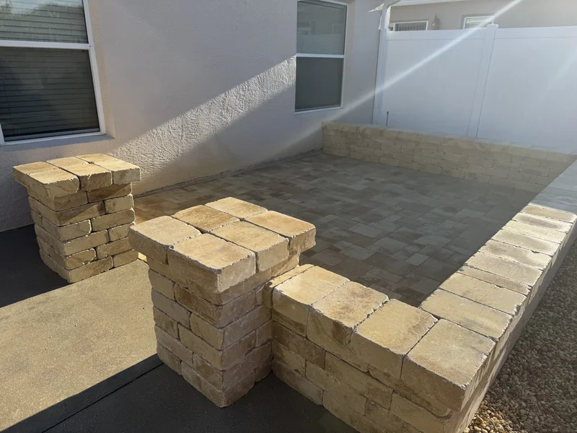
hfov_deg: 71.6
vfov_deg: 56.8
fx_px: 400
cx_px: 288
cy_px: 216
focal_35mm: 24
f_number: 1.78
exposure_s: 1/3096
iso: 80
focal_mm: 6.76
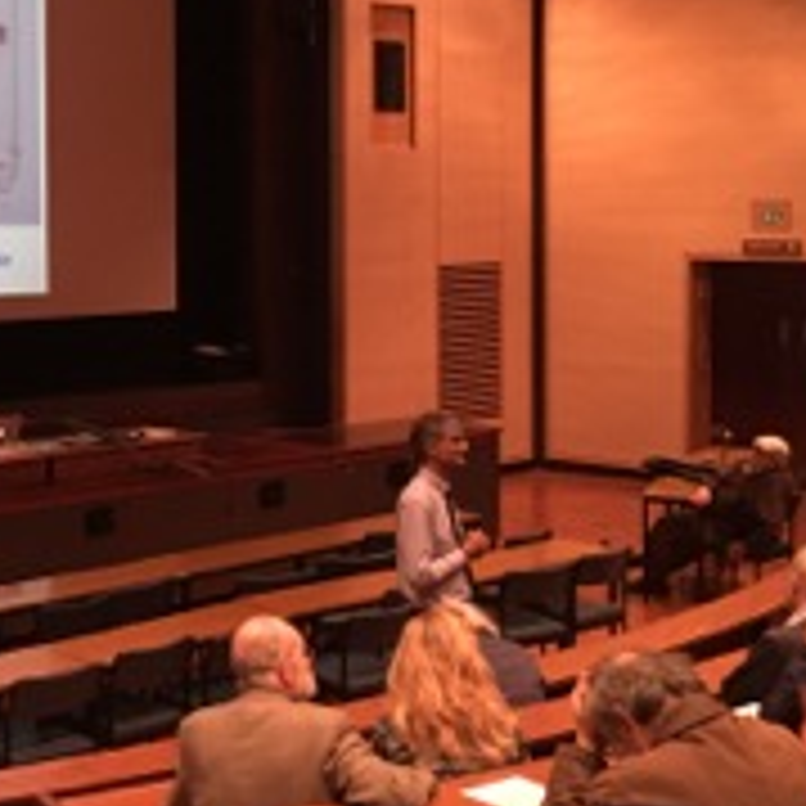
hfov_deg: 26.2
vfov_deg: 27.1
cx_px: 54
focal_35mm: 63
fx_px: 1660
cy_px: 248
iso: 200
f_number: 2.2
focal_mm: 4.15
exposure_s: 1/17
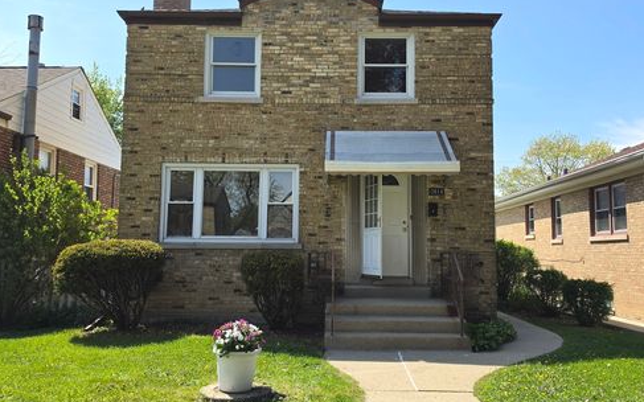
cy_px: 189
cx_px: 323
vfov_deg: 49.2
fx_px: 439
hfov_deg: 72.6
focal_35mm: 25
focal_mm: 6.5
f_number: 1.4
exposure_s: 1/7058
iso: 64
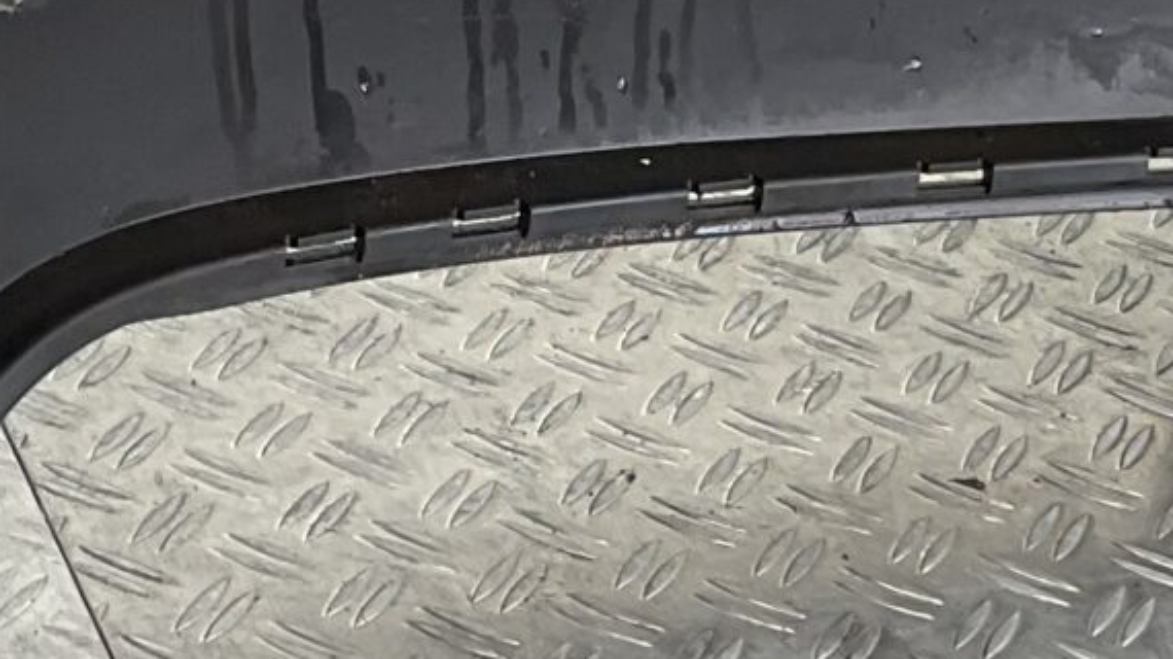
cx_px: 319
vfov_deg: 8.5
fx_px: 4415
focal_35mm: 142
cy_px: 449
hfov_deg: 15.1
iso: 32
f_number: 1.8
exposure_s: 1/120
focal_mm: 3
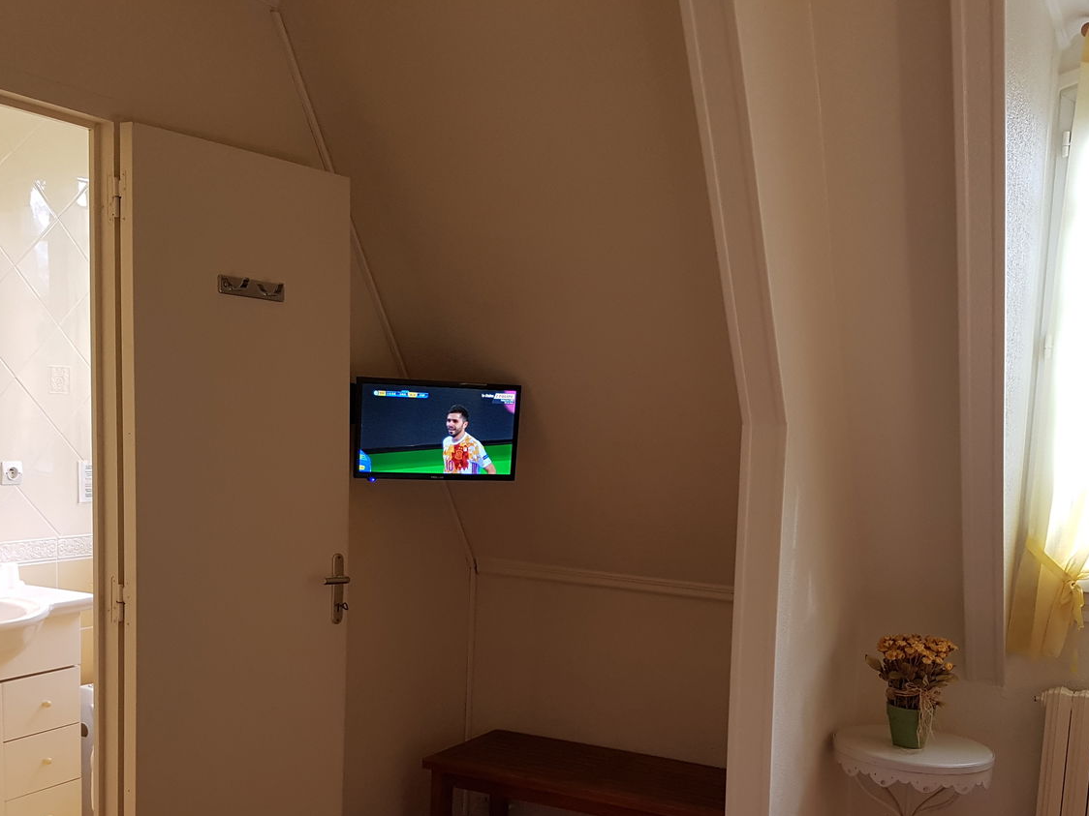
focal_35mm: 37
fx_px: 1164
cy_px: 571
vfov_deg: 38.0
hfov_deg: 50.1
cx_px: 550
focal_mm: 4.2
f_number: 1.7
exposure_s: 1/50
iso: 100
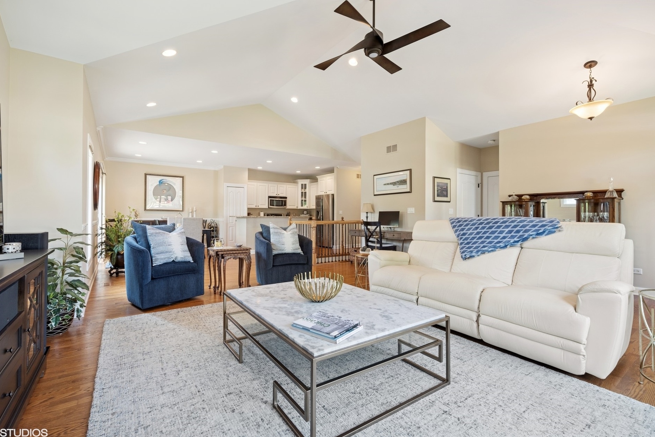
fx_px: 291
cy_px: 209
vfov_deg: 73.7
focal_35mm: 16
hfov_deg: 96.6
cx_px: 307
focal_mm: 15
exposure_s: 1/15
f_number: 9.5
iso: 200
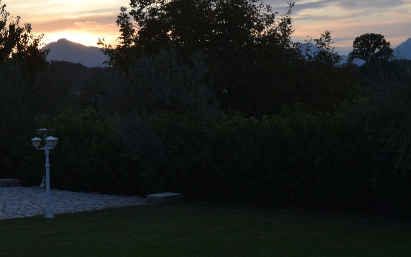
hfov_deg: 22.9
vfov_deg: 14.6
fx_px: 997
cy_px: 71
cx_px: 64
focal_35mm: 89
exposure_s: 1/250
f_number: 8
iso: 220
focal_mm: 32
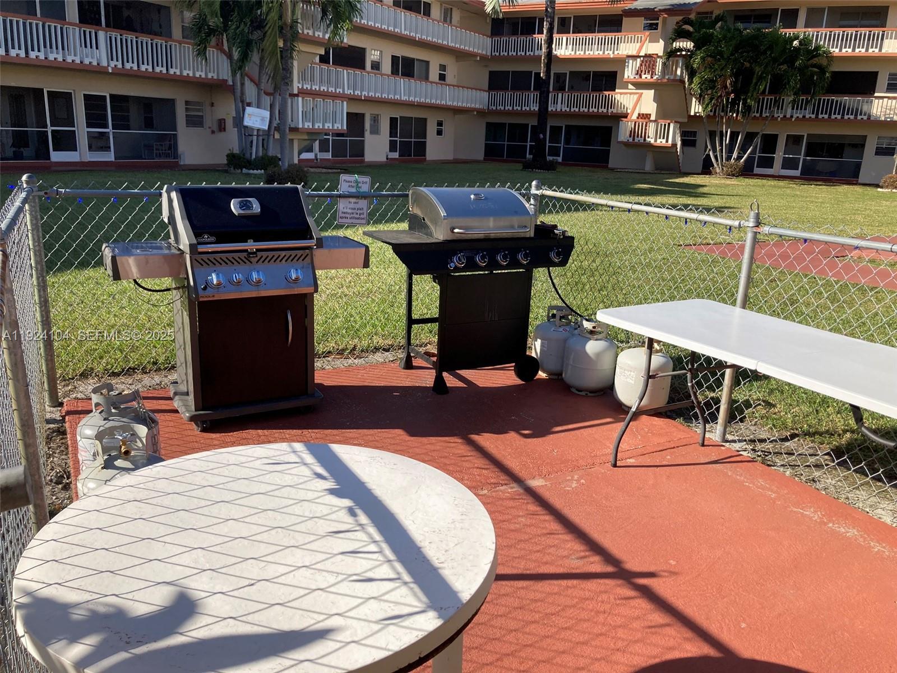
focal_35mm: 28
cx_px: 448
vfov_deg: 49.7
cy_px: 336
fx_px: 726
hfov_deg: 63.4
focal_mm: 3.99
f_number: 1.8
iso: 20
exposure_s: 1/1675
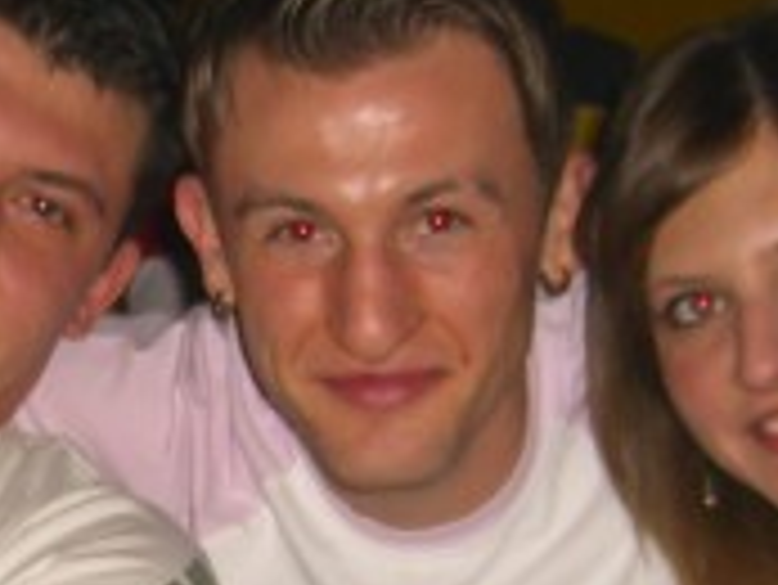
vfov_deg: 11.1
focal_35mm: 132
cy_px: 670
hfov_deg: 14.8
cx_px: 117
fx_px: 2969
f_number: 2.8
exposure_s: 1/60
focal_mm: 7.9
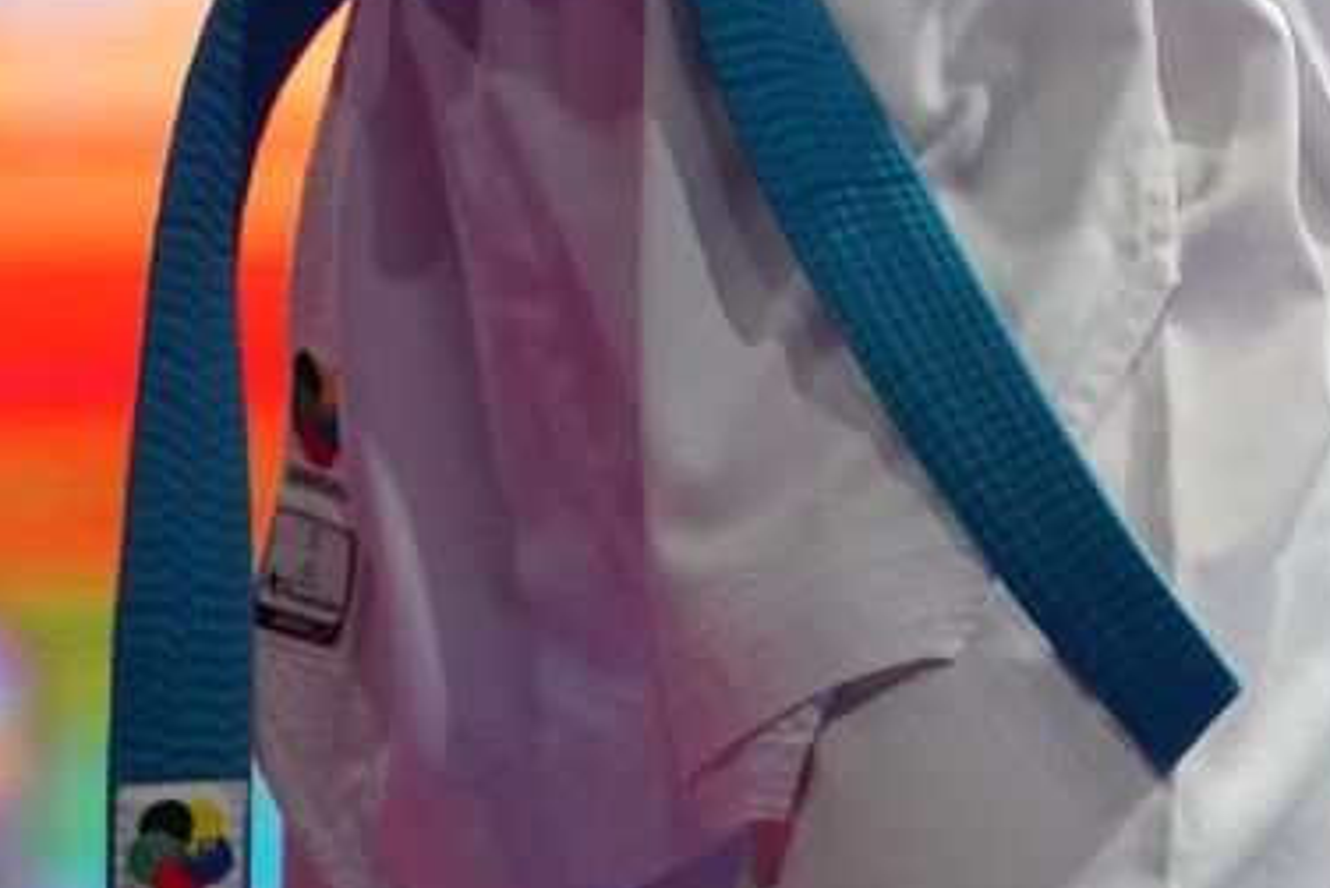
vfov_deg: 1.4
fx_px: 35368
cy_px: -927
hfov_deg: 2.2
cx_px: 1733
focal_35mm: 957
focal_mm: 200
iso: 3200
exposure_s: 1/1000
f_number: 2.8
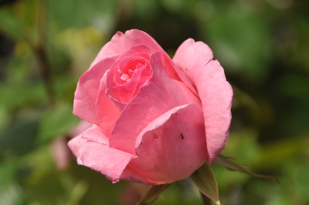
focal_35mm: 255
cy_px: 102
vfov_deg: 5.4
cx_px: 154
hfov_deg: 8.1
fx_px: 2185
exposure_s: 1/800
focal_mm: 170
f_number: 8
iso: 200
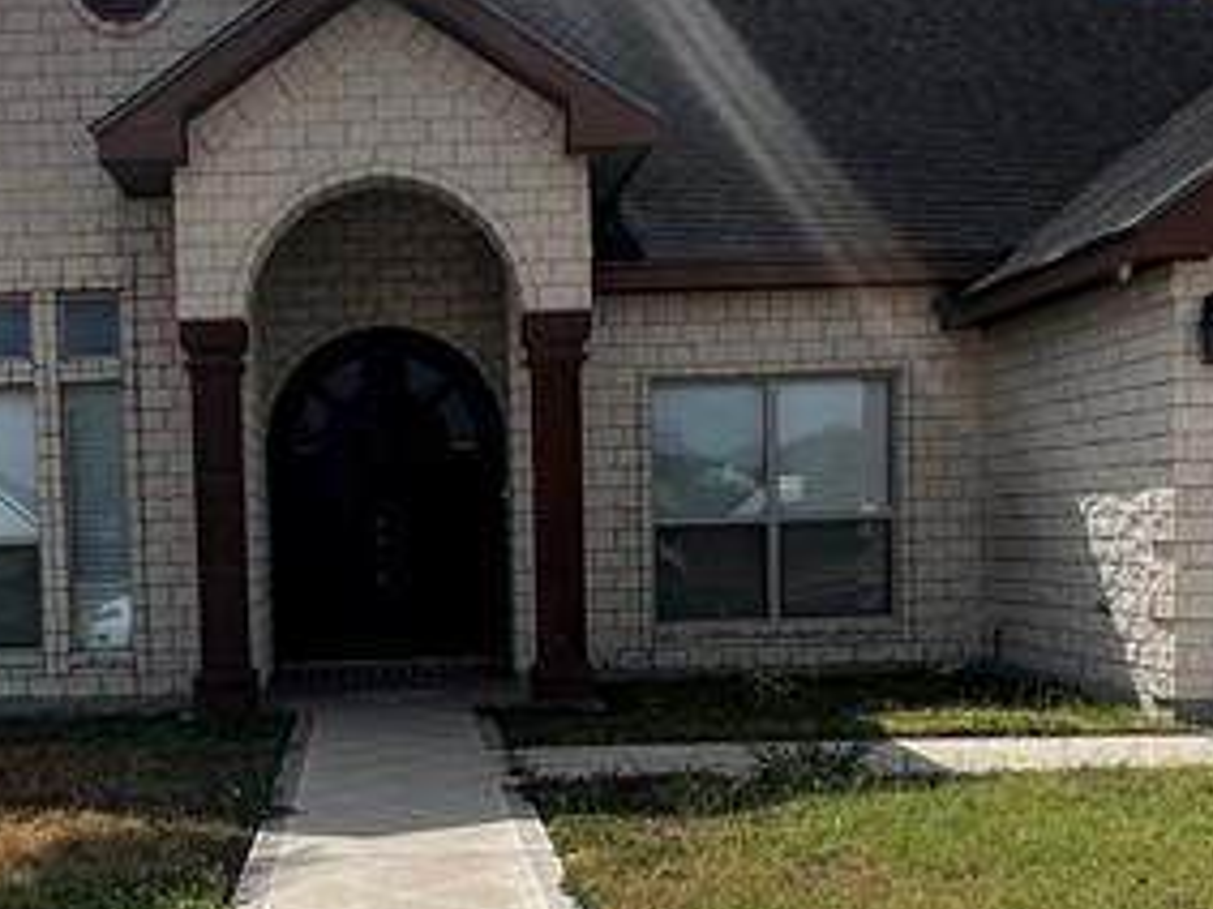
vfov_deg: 30.5
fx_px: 1646
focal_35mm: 47
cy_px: 635
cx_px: 343
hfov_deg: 39.6
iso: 32
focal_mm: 1.57
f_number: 1.8
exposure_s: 1/1206
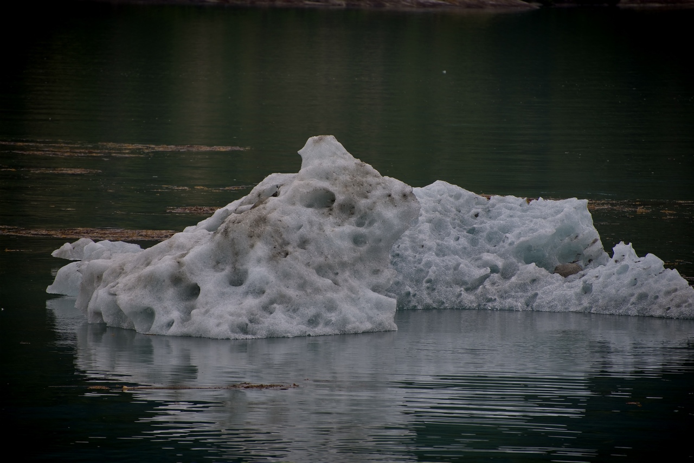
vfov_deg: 5.3
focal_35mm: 260
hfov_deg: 7.9
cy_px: 232
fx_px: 5013
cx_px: 347
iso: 100
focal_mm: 260
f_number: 5.6
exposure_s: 1/640
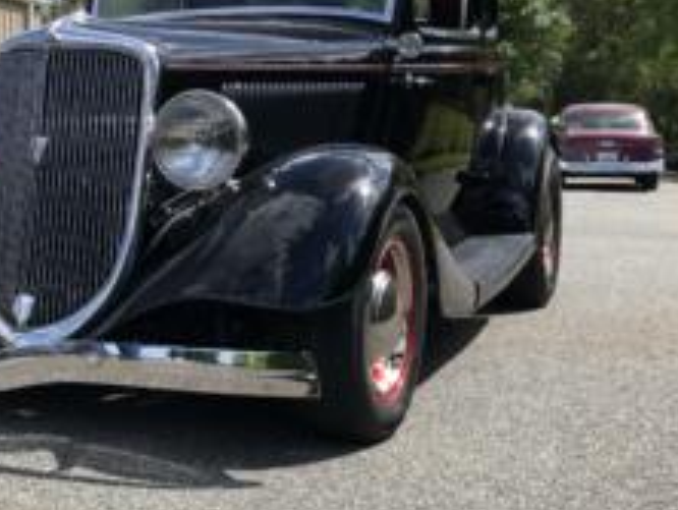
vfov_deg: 23.3
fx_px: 1235
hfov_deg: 29.9
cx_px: 128
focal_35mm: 63
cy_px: 221
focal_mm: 4
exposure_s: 1/800
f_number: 1.8
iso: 20
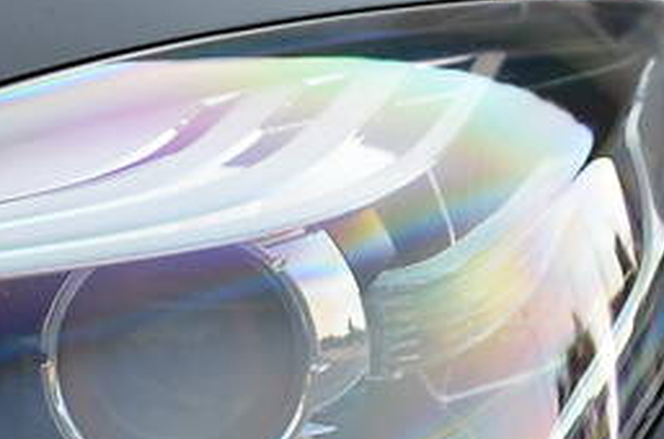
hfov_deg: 6.7
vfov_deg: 4.4
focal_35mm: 308
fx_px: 5667
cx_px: -28
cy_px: 356
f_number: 5.6
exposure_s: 1/125
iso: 250
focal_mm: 66
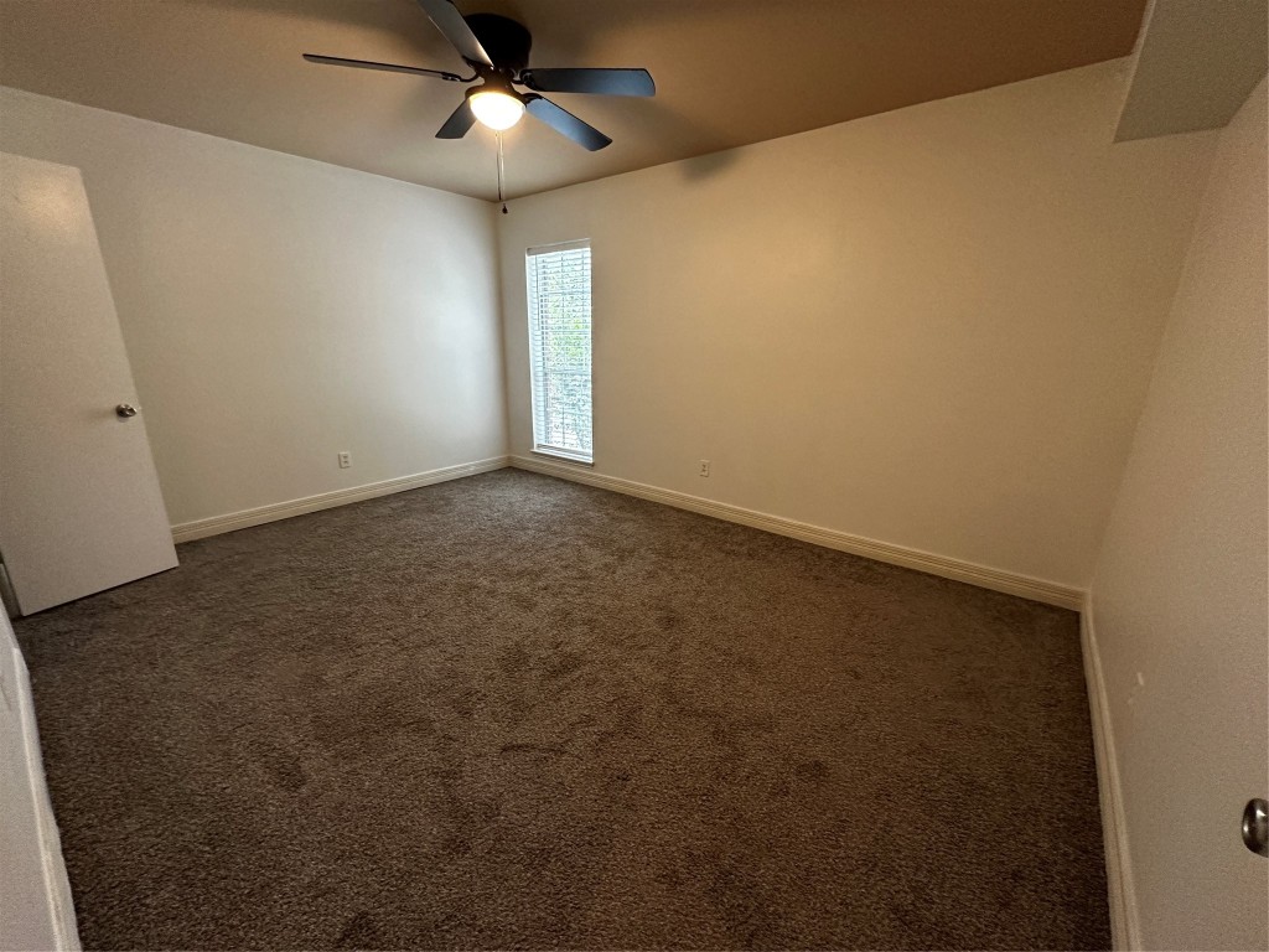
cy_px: 476
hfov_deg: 102.1
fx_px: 513
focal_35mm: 14
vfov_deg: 85.7
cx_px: 634
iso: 500
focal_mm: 2.22
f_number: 2.2
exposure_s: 1/60
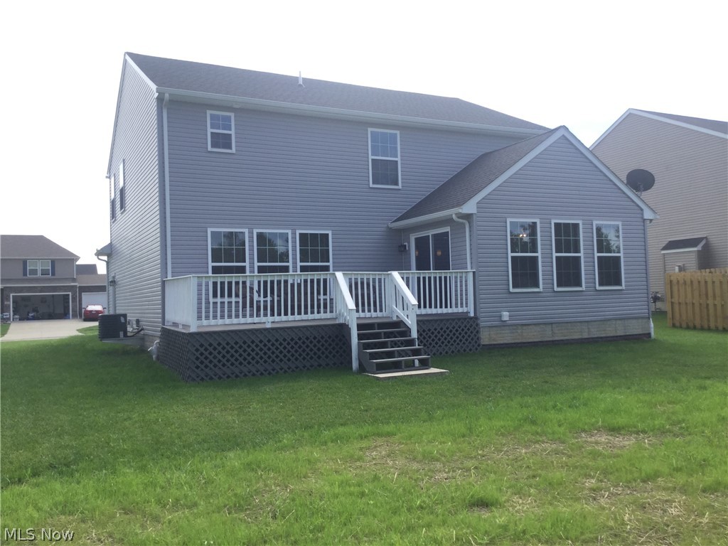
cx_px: 364
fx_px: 652
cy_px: 273
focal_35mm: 31
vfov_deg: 45.4
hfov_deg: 58.4
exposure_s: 1/558
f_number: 2.4
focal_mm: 3.3
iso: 25
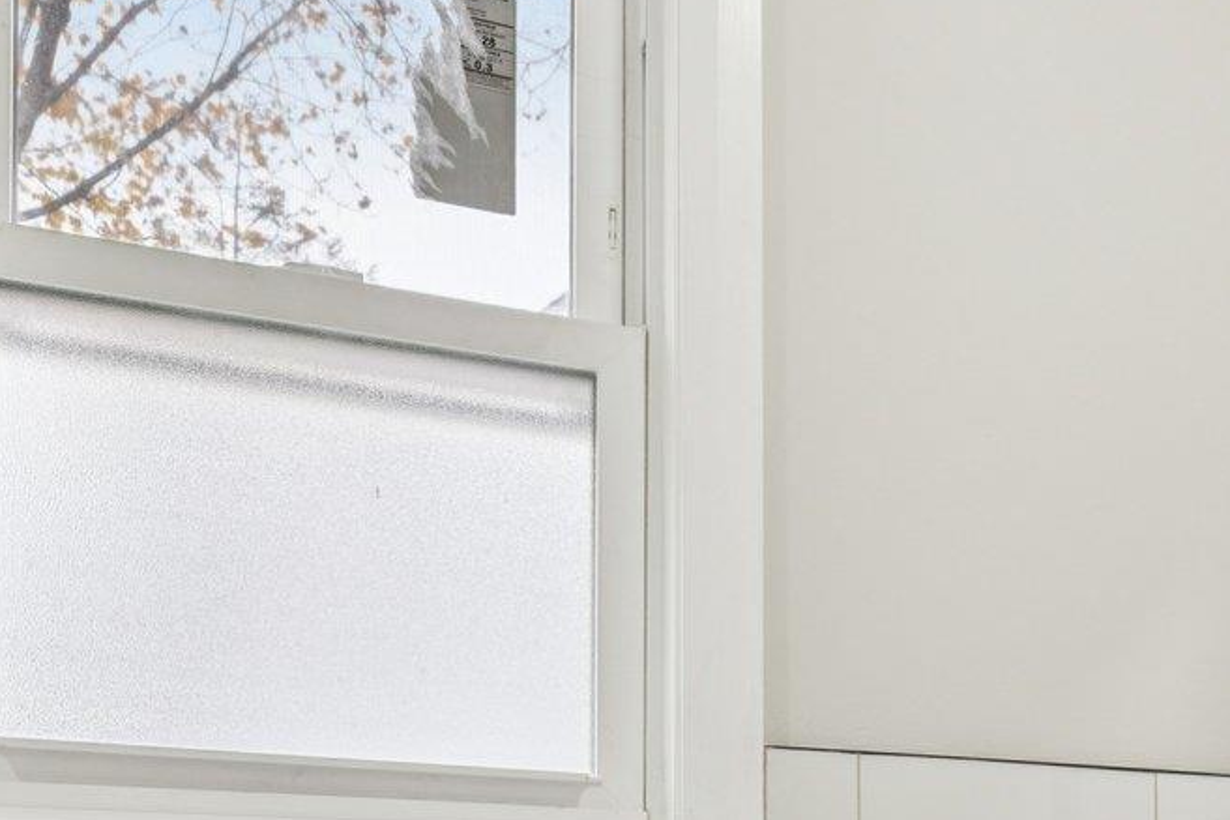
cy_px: 984
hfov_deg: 35.4
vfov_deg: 23.3
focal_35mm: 53
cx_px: 1101
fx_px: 1811
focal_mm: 17
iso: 200
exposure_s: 1/40
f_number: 8
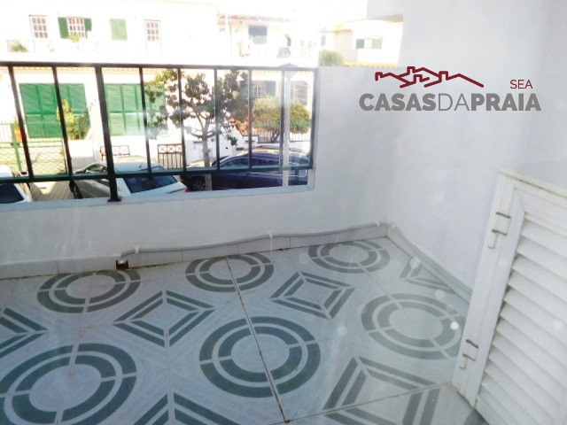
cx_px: 284
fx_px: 409
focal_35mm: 25
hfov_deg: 69.4
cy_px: 212
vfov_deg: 54.9
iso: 125
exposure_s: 1/320
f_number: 3.4
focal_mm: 4.5
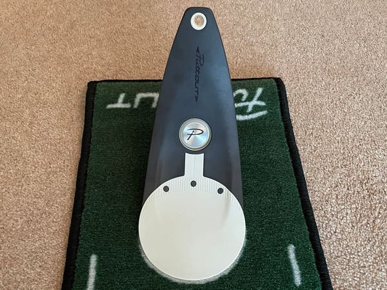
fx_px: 291
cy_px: 145
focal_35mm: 26
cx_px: 194
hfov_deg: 67.3
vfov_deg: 53.1
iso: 500
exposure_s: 1/25
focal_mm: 4.2
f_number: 1.6
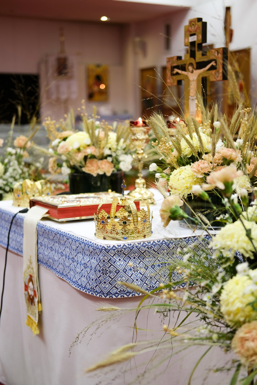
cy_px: 192
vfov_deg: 37.5
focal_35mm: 53
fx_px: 567
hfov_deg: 25.5
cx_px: 128
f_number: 2
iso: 200
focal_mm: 35
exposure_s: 1/50
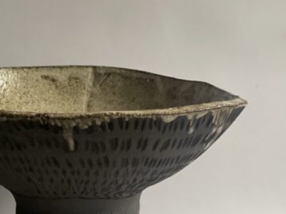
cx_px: 73
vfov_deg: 16.7
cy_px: 158
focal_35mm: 88
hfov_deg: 22.1
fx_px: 727
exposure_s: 1/24
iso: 500
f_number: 2
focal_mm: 6
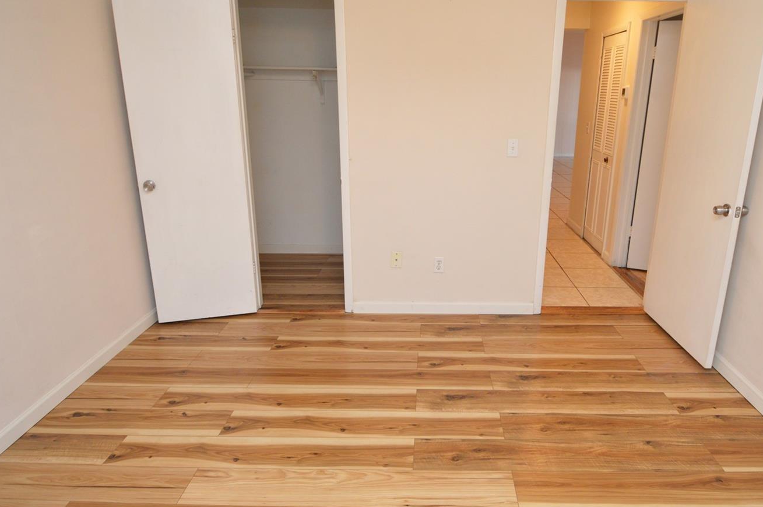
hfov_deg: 78.3
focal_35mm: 22
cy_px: 235
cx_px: 425
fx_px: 466
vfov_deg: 57.1
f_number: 4
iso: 800
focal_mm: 12
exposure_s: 1/60
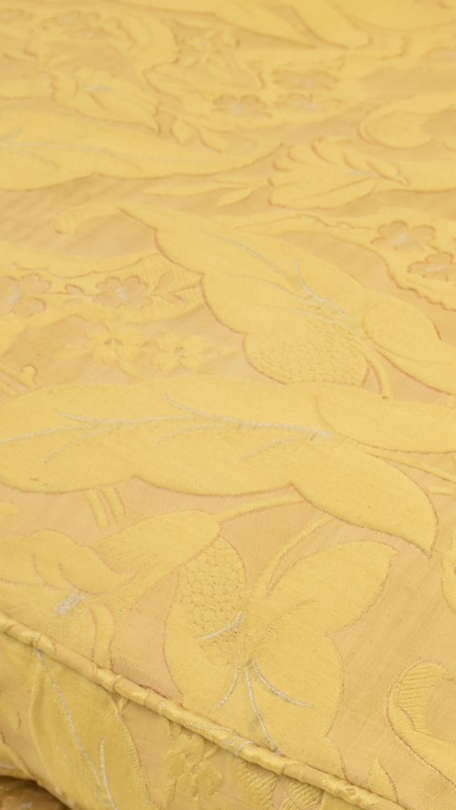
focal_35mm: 252
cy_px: 691
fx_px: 5419
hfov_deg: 4.8
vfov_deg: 8.5
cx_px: 527
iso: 200
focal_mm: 62
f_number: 7.1
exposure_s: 1/125
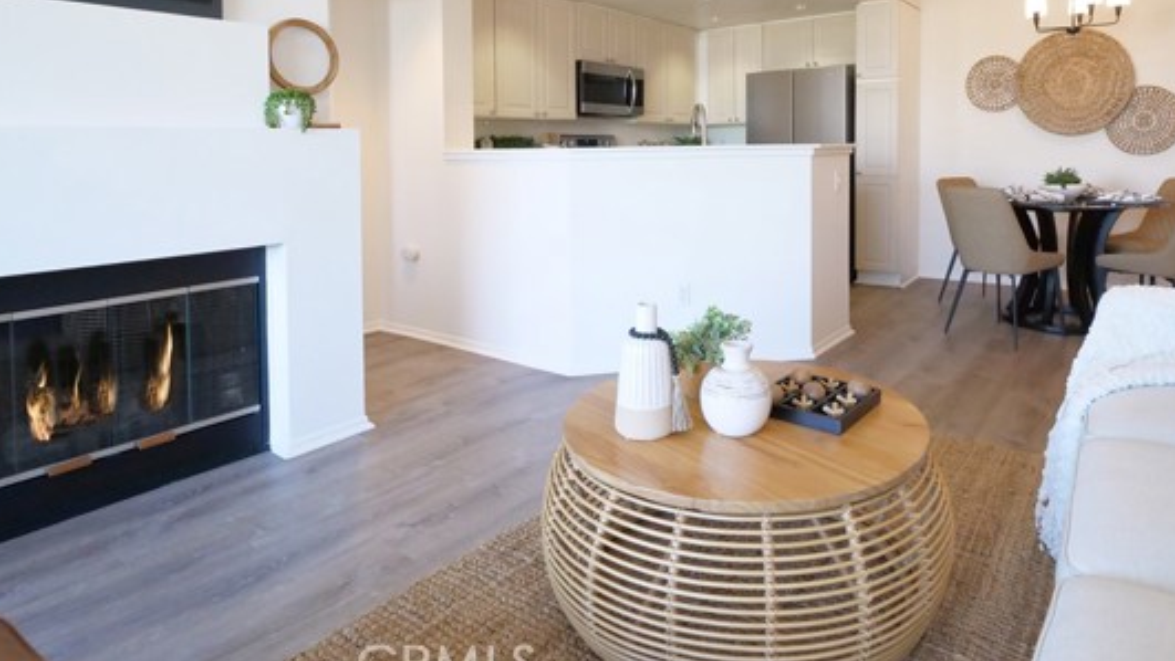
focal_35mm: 21
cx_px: 673
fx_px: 654
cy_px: 167
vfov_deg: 51.4
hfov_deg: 83.3
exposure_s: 1/60
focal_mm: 8
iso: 2500
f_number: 7.1
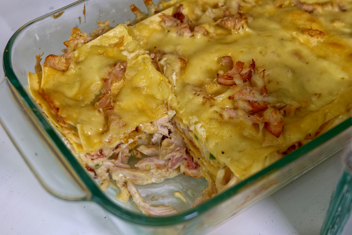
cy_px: 118
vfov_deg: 22.6
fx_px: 587
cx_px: 176
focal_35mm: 60
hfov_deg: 33.4
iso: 400
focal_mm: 60
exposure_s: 1/80
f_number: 5.6
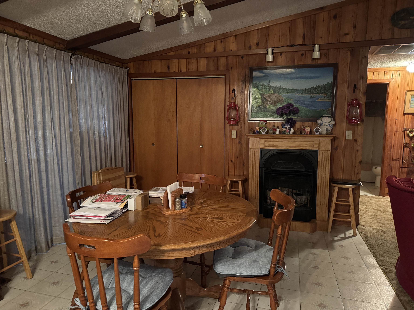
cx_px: 207
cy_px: 155
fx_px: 287
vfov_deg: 56.8
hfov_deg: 71.6
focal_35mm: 24
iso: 1250
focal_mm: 6.76
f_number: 1.78
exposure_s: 1/30
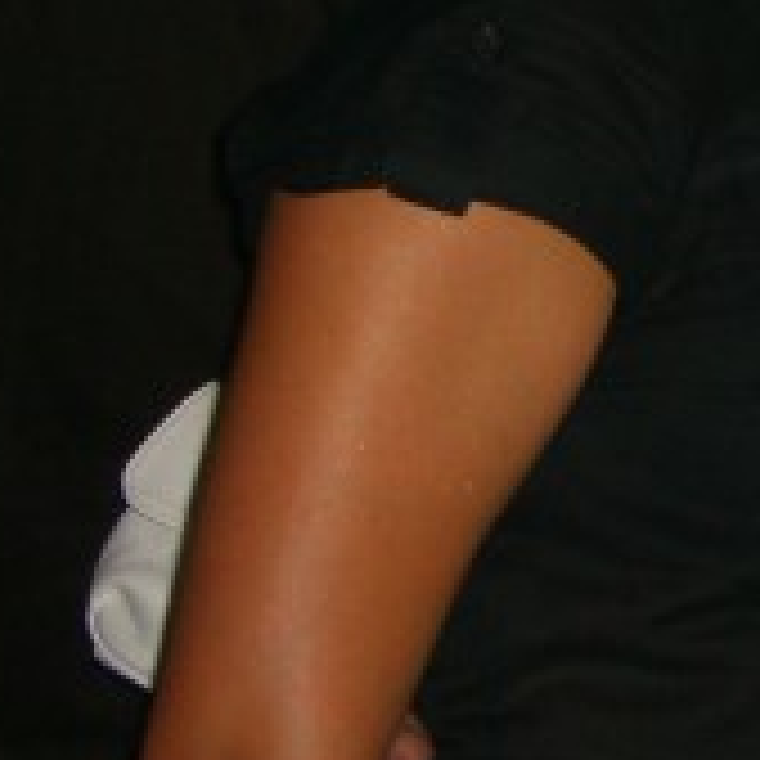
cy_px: 202
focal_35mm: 119
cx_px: 1138
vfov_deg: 14.6
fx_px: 2956
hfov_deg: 13.8
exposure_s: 1/60
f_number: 2.8
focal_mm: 7.9
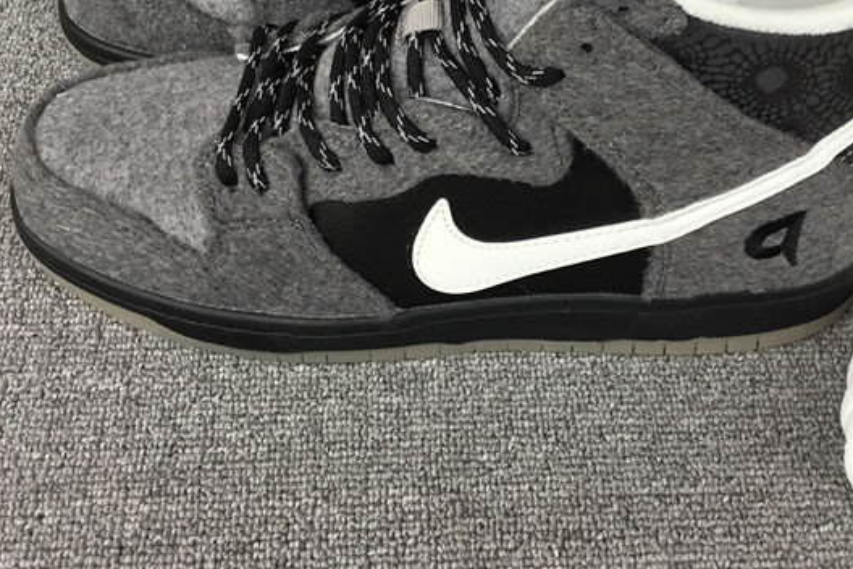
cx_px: 486
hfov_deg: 36.2
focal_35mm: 55
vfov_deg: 24.2
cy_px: 106
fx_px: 1303
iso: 40
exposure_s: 1/100
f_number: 2.4
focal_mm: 3.3
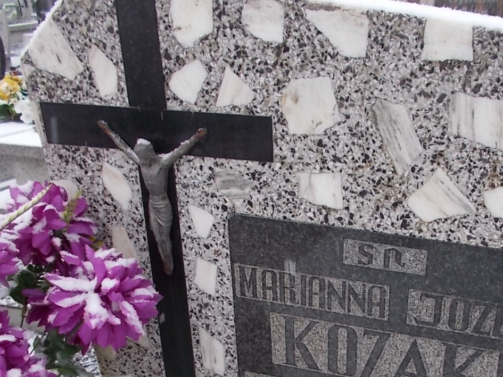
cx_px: 342
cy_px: 312
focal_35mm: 44
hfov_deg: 42.3
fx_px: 639
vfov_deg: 31.8
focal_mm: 4.6
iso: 80
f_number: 3.2
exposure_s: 1/125
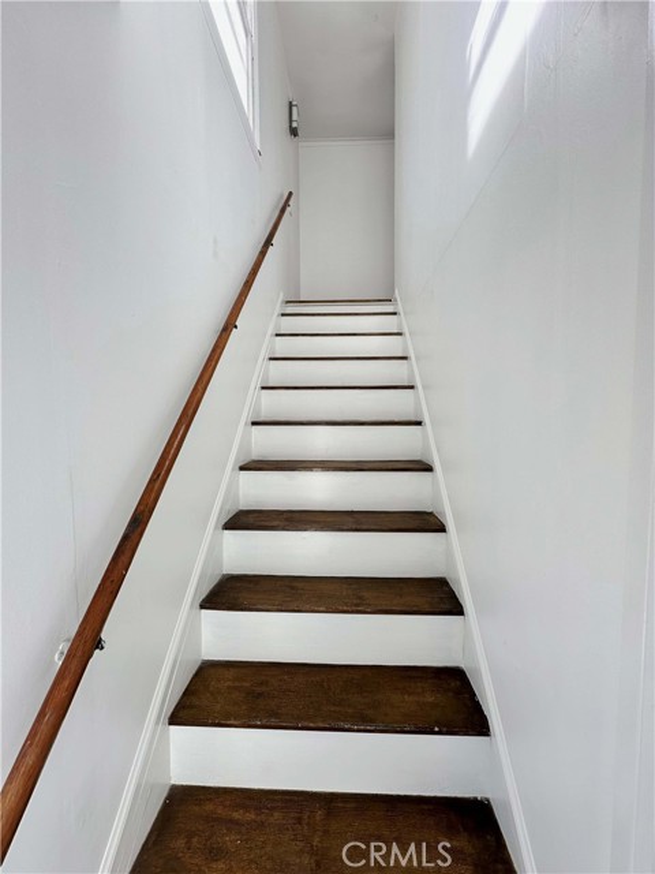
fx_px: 353
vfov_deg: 102.1
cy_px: 437
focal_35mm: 14
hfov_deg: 85.7
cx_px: 328
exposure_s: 1/326
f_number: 2.2
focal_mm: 2.22
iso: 40
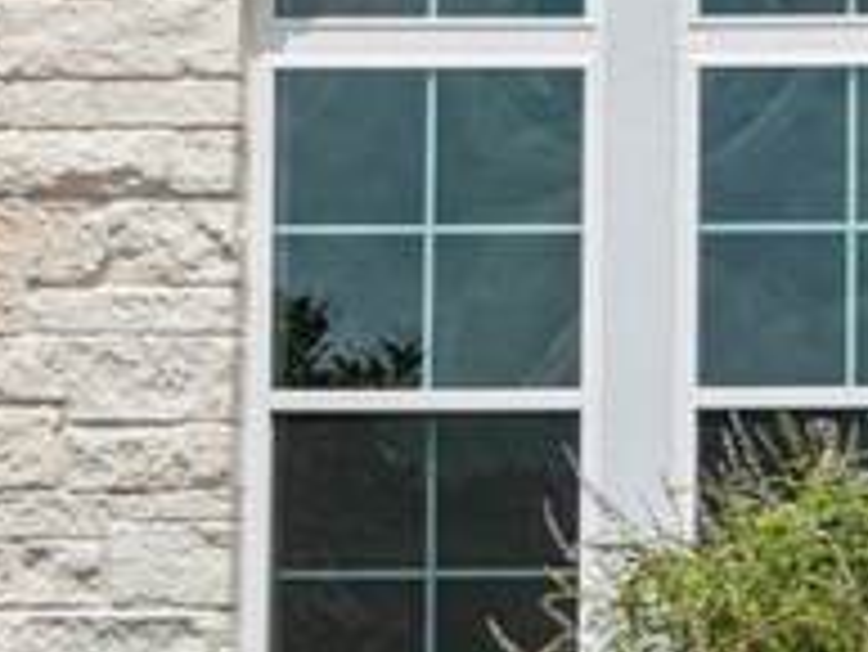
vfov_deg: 12.3
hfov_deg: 13.2
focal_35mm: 121
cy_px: 308
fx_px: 3036
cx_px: 1911
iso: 100
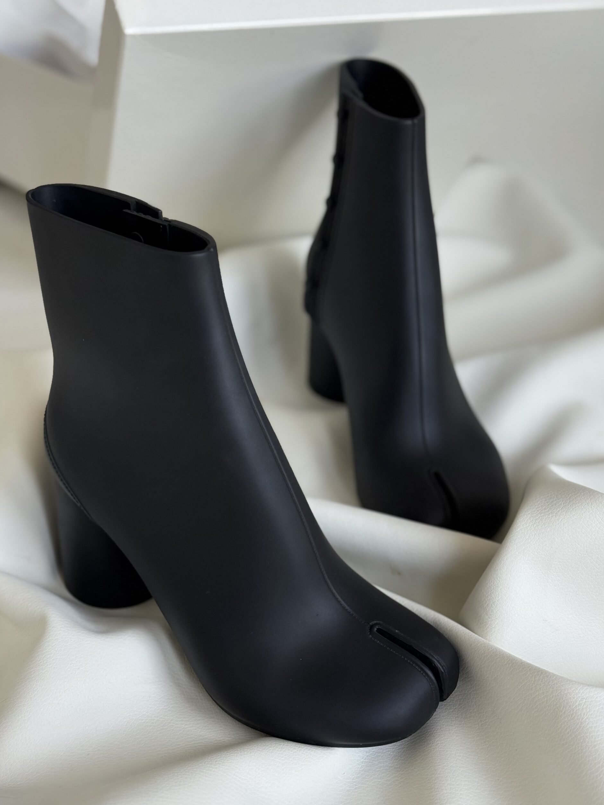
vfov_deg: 38.9
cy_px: 400
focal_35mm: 49
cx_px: 301
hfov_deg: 29.7
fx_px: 1140
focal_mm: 6.76
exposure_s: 1/118
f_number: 1.78
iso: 125
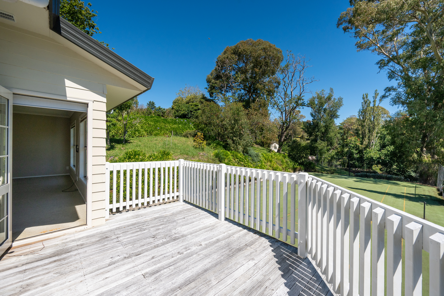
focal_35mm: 14
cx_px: 222
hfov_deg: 104.3
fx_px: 173
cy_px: 148
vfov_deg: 81.2
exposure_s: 1/1600
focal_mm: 14
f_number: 8
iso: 400
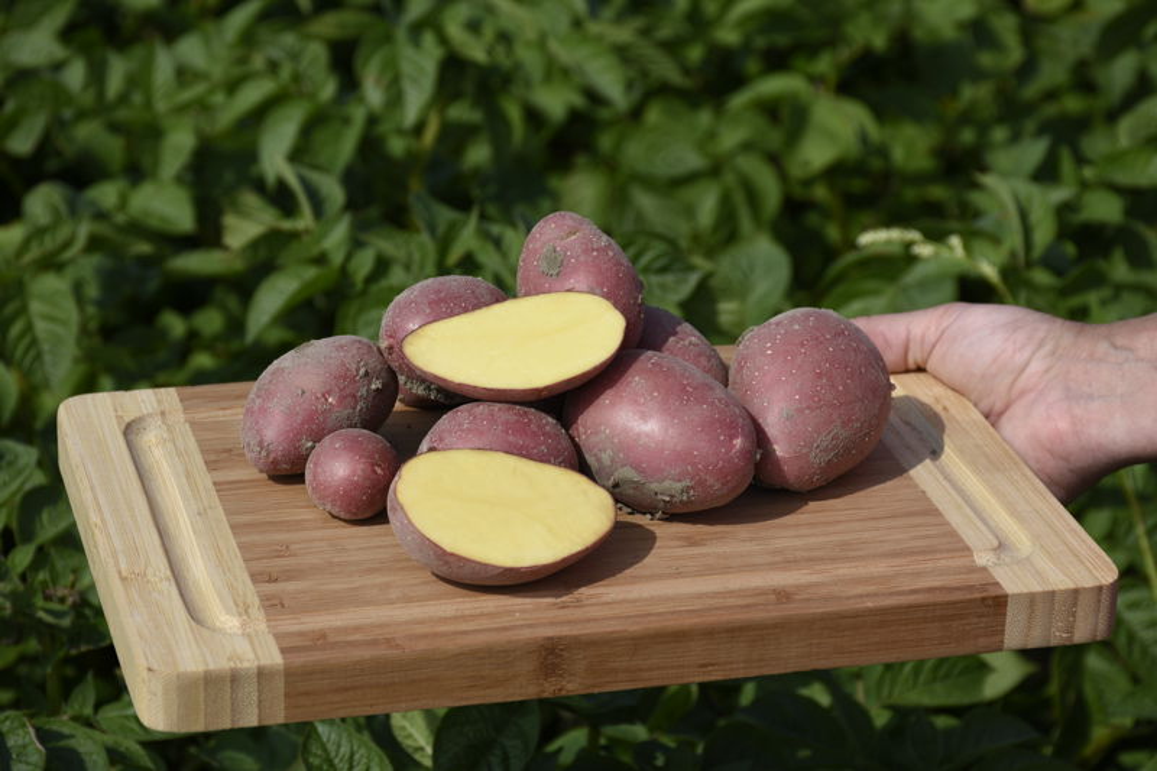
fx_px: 3374
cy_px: 386
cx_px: 578
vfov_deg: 13.0
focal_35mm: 105
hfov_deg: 19.5
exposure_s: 1/1000
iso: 200
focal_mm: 70
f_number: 8
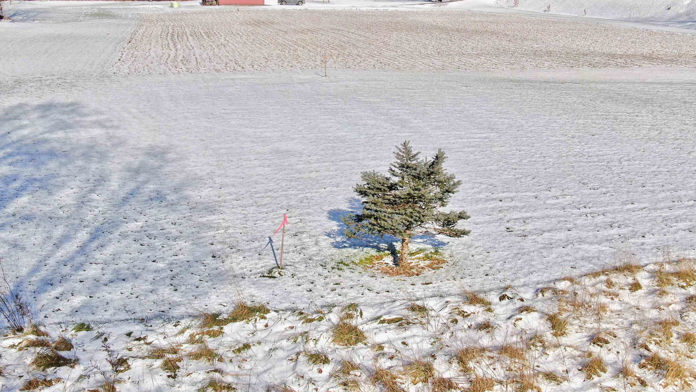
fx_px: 978
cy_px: 132
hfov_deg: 39.2
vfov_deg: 22.5
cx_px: 346
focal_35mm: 53
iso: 100
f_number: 3.8
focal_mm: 8.6
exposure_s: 1/1250
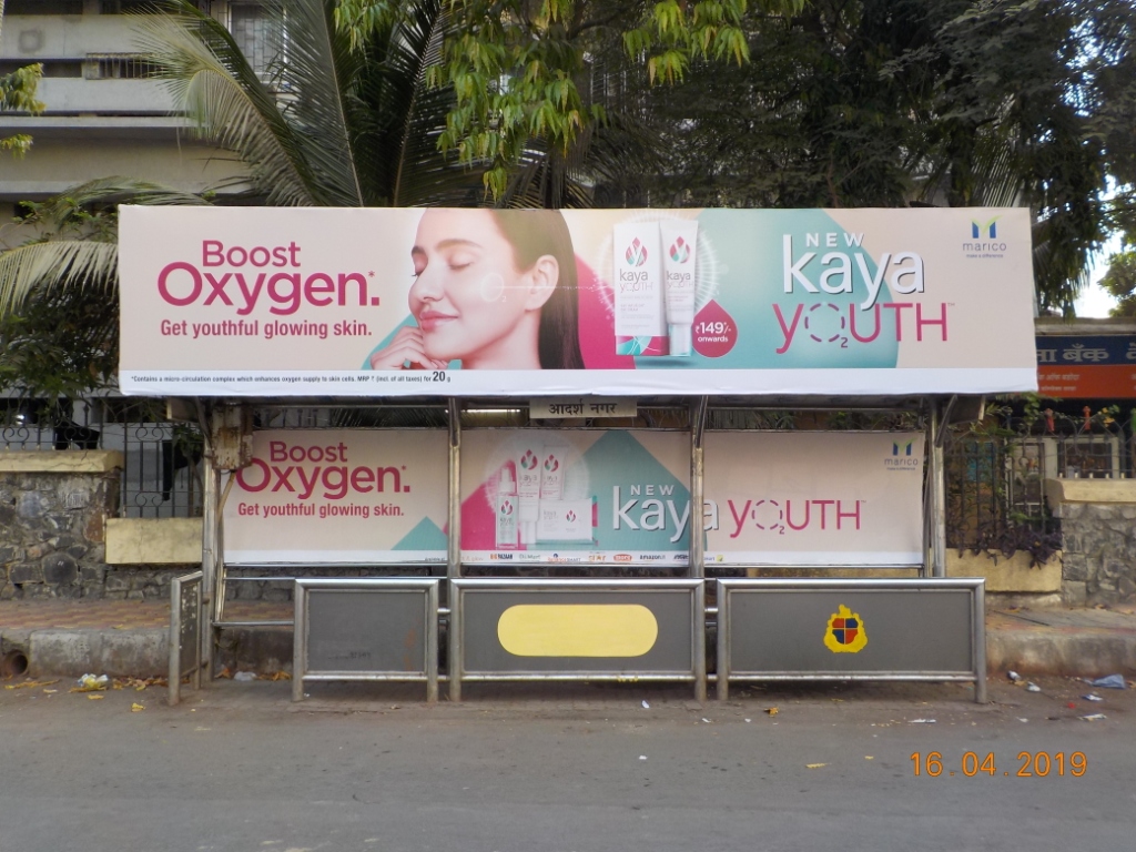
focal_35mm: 30
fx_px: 985
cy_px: 426
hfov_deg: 60.0
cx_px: 568
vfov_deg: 46.8
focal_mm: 4.1
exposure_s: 1/160
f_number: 3.3
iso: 125
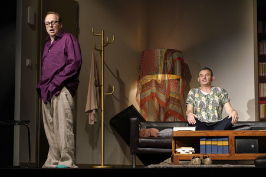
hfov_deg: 23.1
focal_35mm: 88
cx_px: 133
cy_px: 88
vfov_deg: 15.5
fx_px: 650
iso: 1600
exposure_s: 1/200
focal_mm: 88
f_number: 5.6
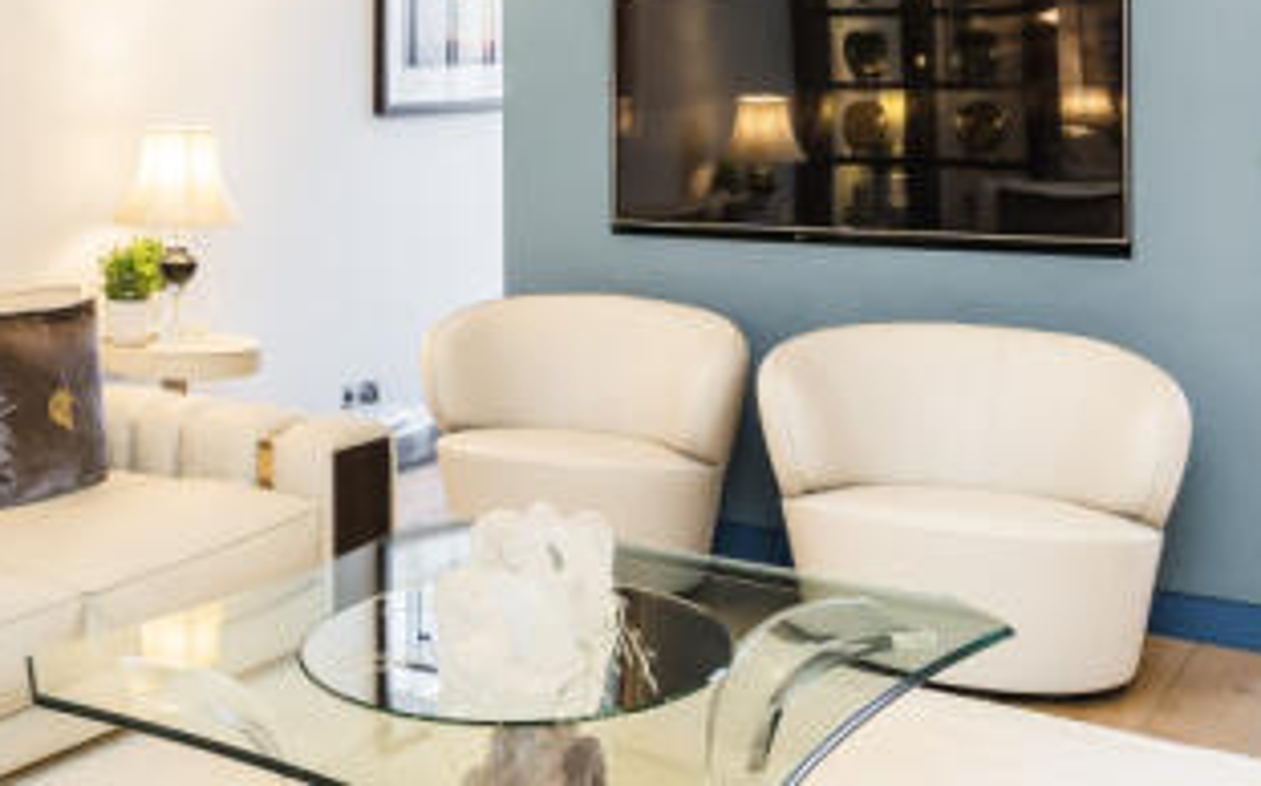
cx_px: -114
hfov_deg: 36.4
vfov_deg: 26.6
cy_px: 95
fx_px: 1614
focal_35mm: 47
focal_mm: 14
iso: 640
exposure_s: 1/10
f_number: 11
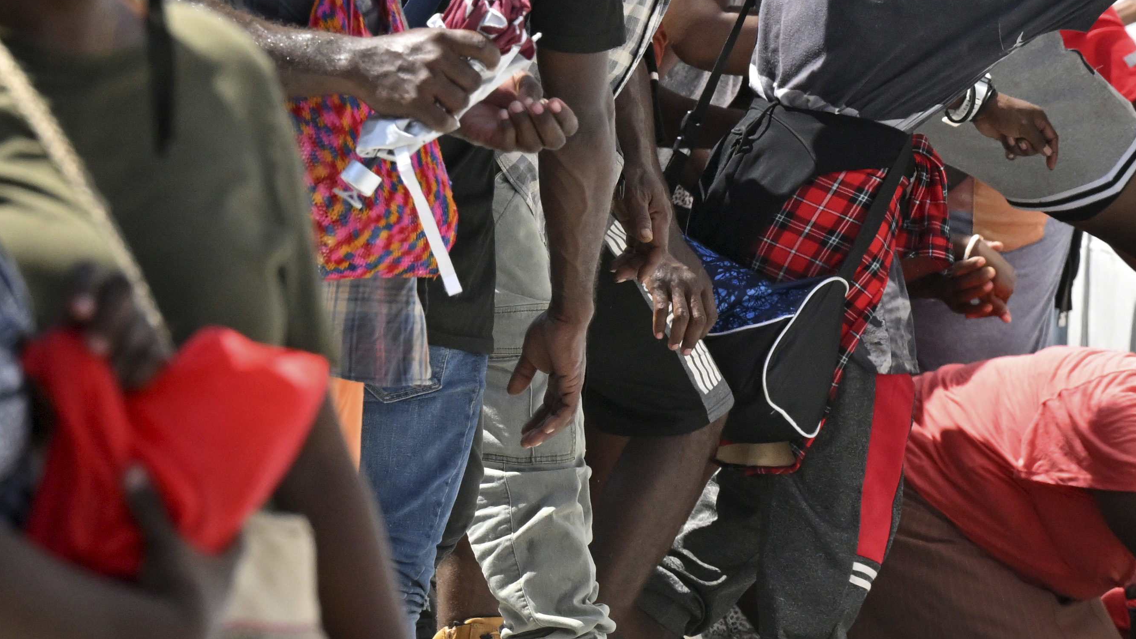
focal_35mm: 653
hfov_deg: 3.3
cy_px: -247
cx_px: 877
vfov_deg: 1.9
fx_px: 19670
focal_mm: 200
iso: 800
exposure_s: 1/1250
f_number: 9
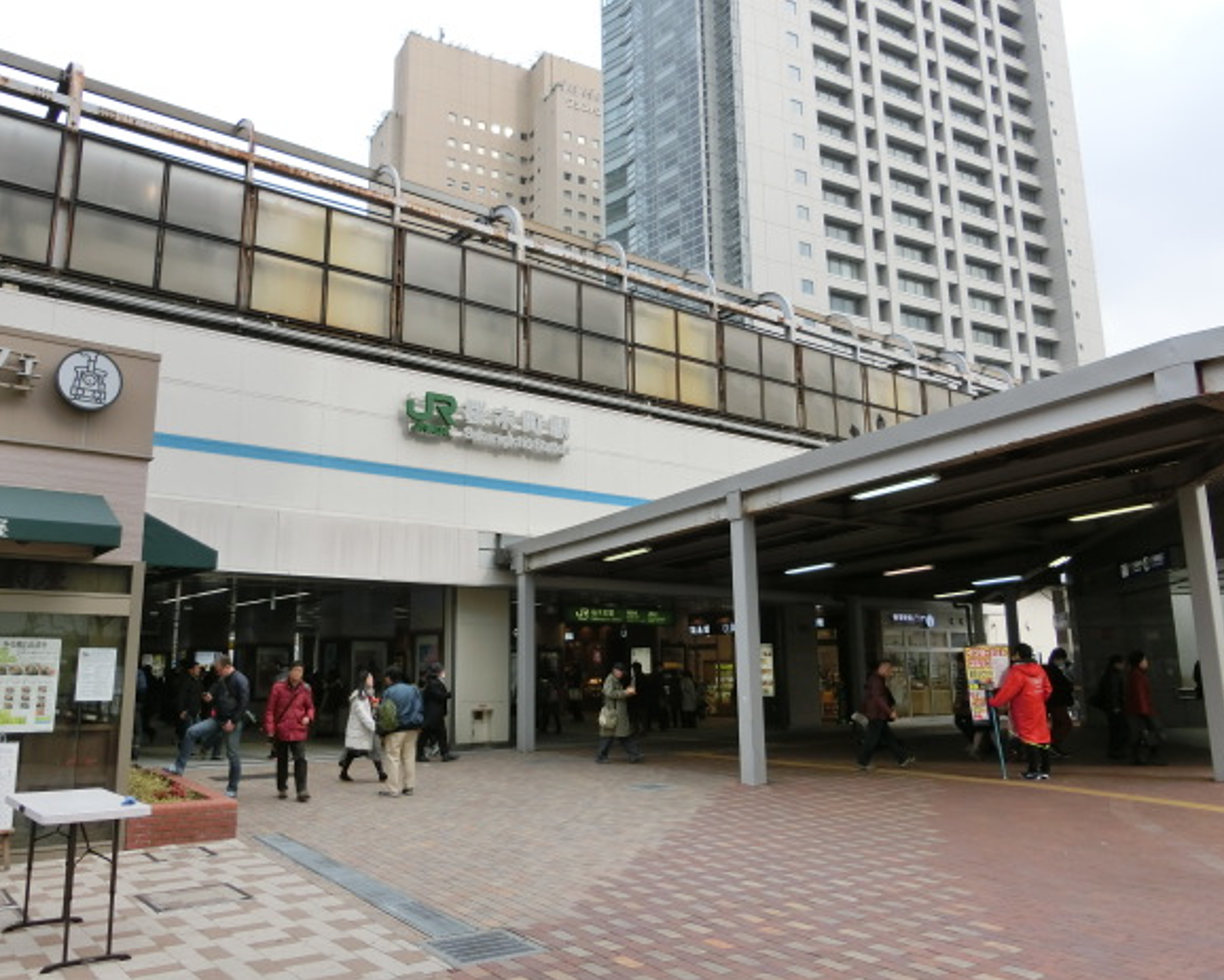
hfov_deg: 63.9
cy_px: 474
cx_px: 559
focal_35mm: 27
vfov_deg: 53.2
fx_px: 979
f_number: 3.5
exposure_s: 1/320
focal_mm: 4.5
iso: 80
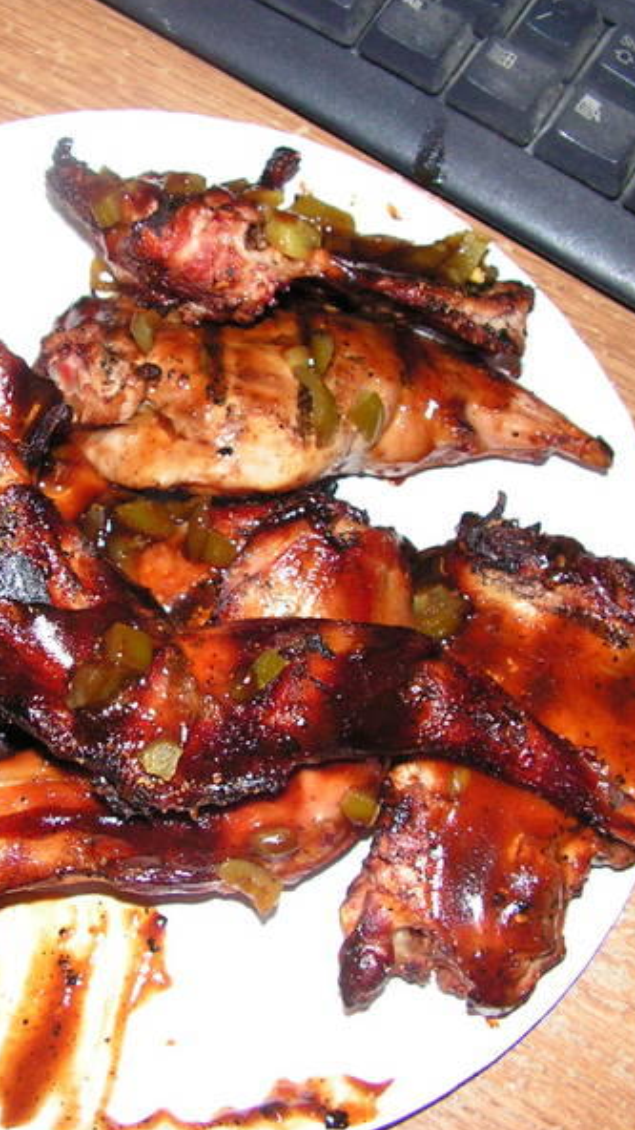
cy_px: 565
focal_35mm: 53
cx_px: 198
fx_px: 1586
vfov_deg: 39.2
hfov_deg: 22.5
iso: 200
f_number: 3.2
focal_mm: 6
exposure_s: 1/40
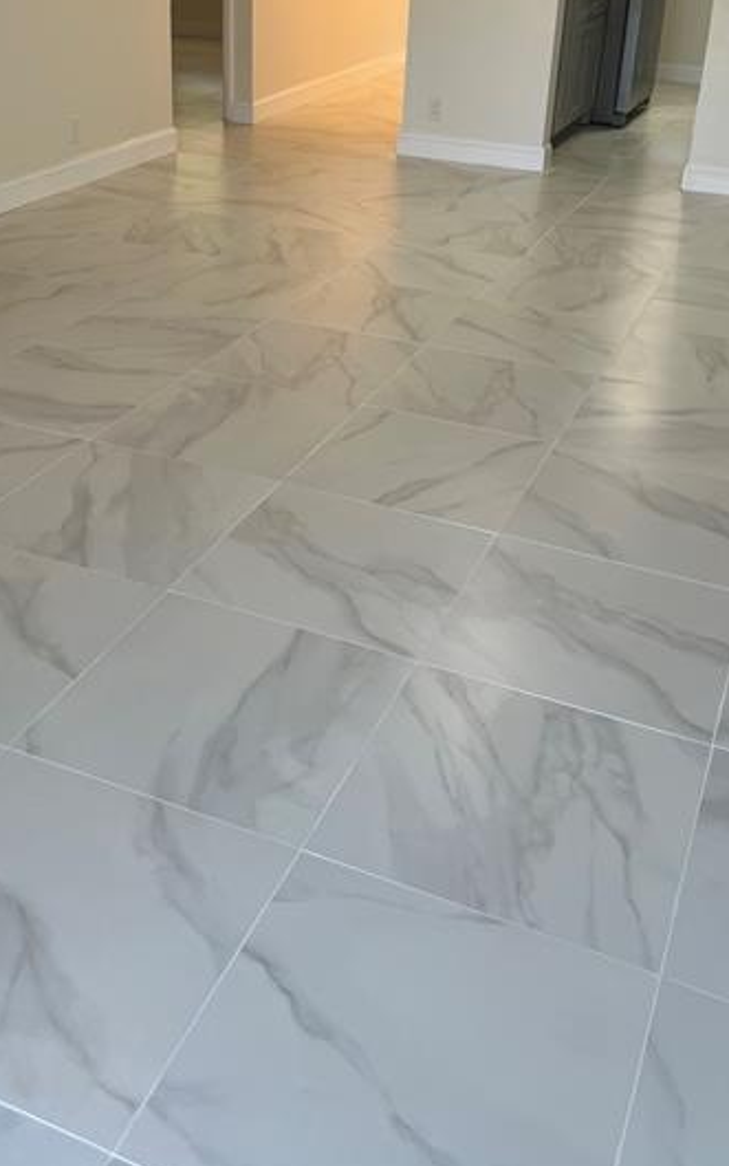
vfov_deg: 48.6
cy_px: 406
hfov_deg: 32.0
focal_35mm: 40
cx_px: 308
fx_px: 1270
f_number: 1.5
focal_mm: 5.7
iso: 80
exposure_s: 1/120
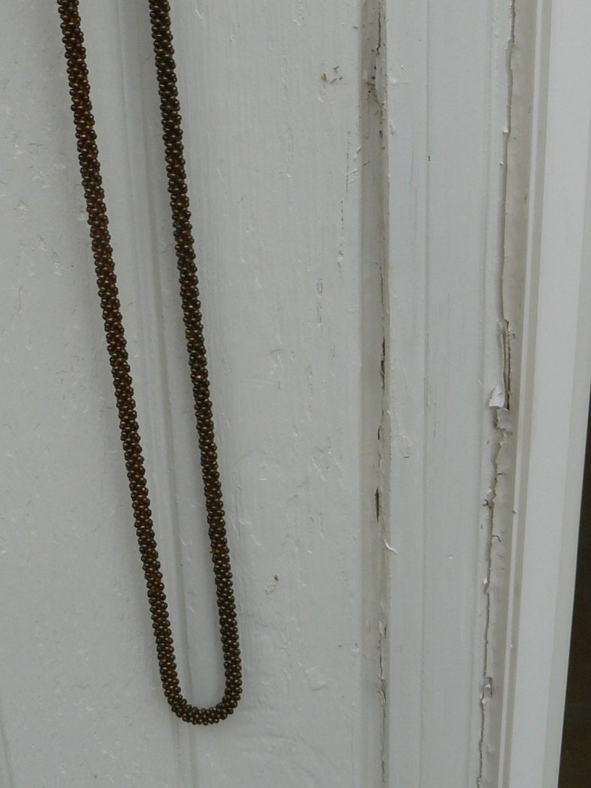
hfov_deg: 21.0
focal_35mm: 70
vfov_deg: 27.7
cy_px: 287
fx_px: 1593
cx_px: 258
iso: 100
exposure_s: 1/200
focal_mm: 6
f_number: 4.5
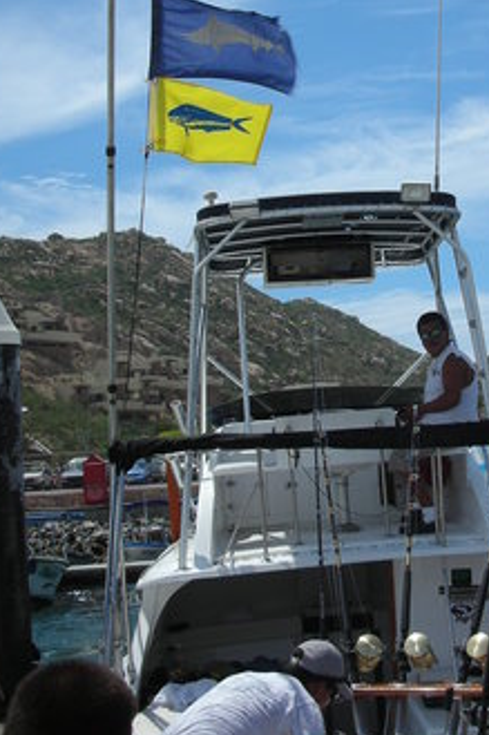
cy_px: 285
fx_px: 1203
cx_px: 395
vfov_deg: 33.8
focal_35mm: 59
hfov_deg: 22.6
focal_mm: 5.8
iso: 50
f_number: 8.5
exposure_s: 1/152
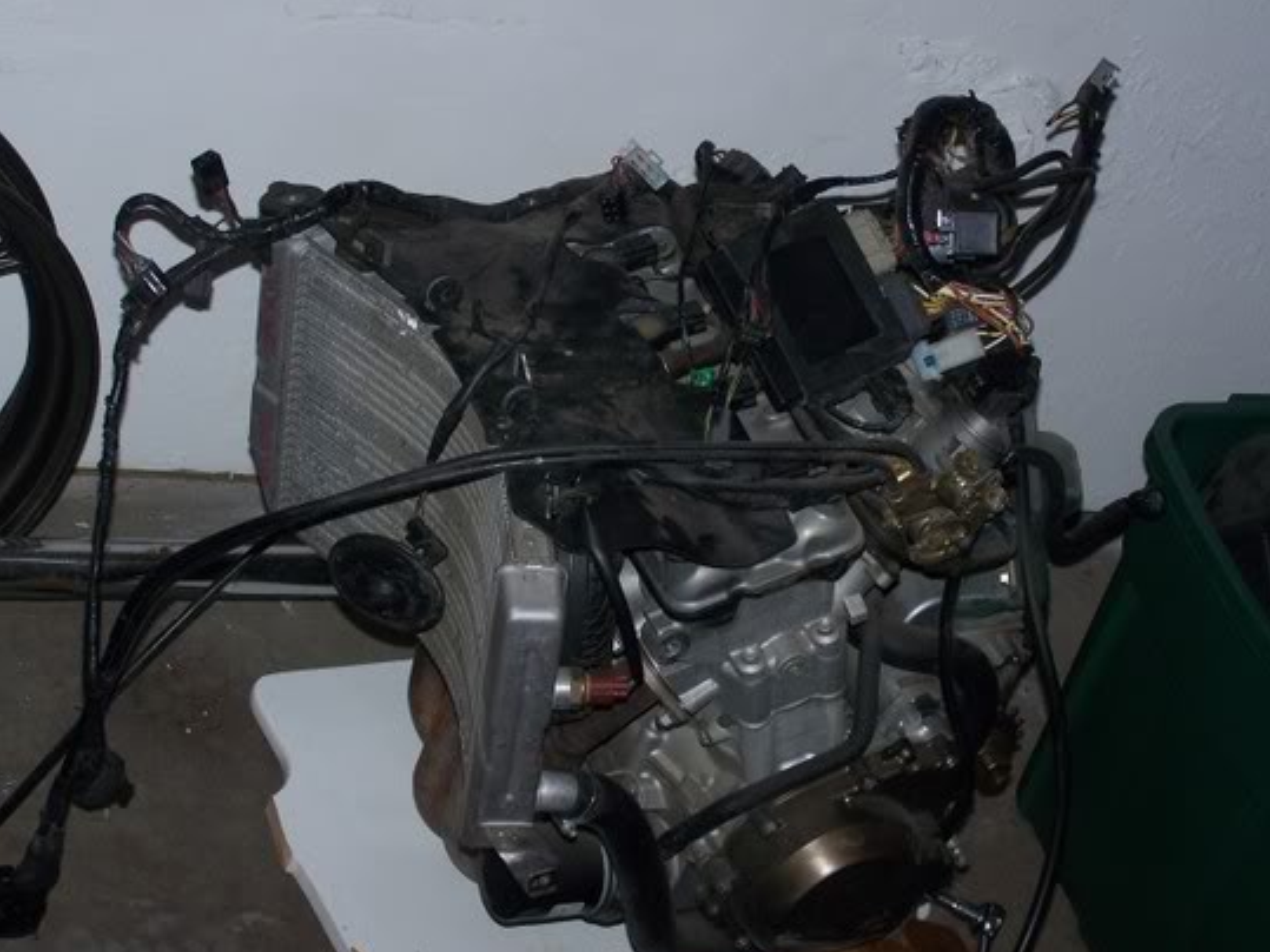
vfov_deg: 16.6
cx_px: 676
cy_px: 488
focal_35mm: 89
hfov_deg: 22.0
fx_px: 3265
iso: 80
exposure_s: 1/80
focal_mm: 12.4
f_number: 3.2
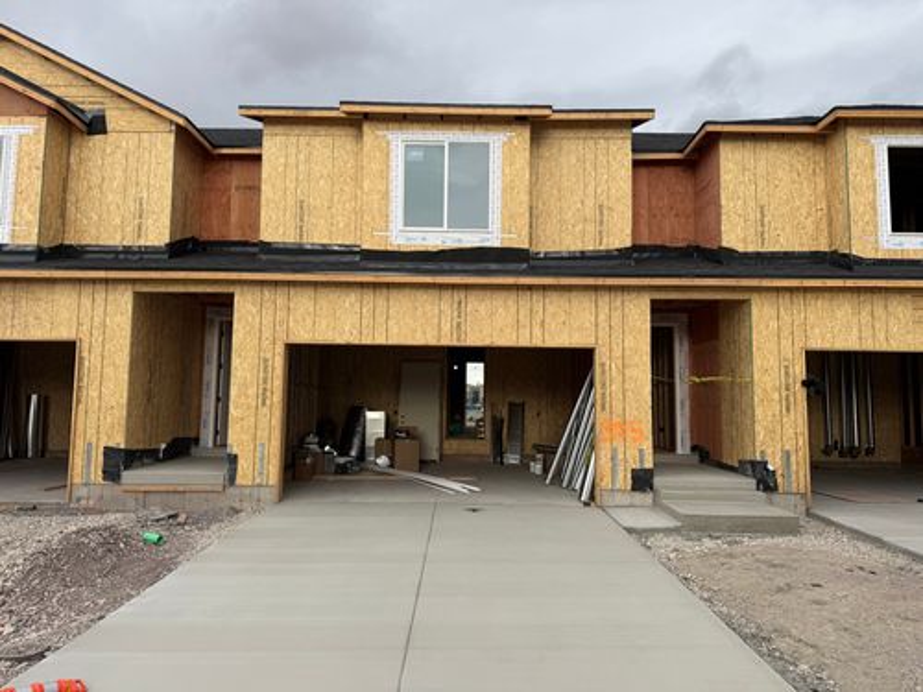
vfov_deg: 56.8
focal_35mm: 24
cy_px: 346
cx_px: 462
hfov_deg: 71.6
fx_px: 640
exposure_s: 1/868
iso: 80
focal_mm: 6.76
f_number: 1.78
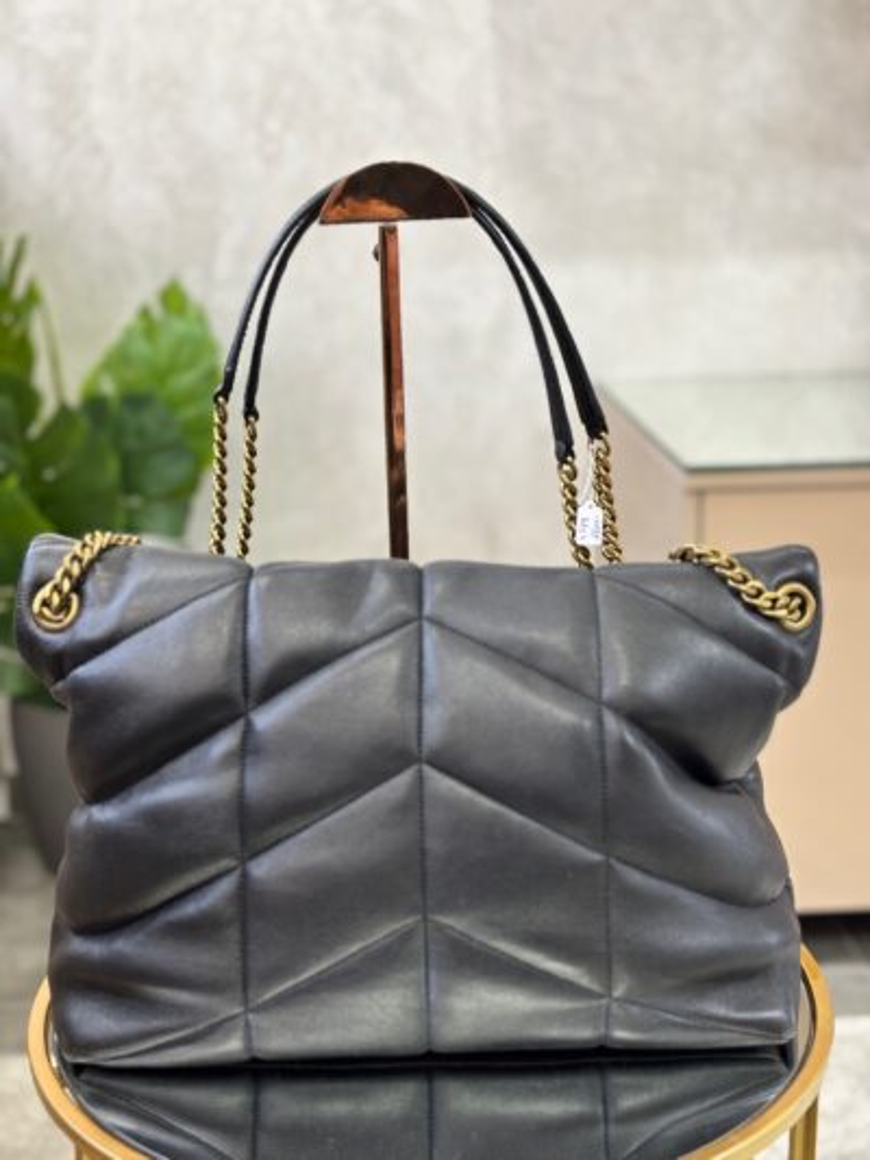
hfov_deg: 28.0
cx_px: 435
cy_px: 580
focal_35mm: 52
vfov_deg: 36.8
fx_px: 1742
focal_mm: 5.96
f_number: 1.6
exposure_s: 1/50
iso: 80
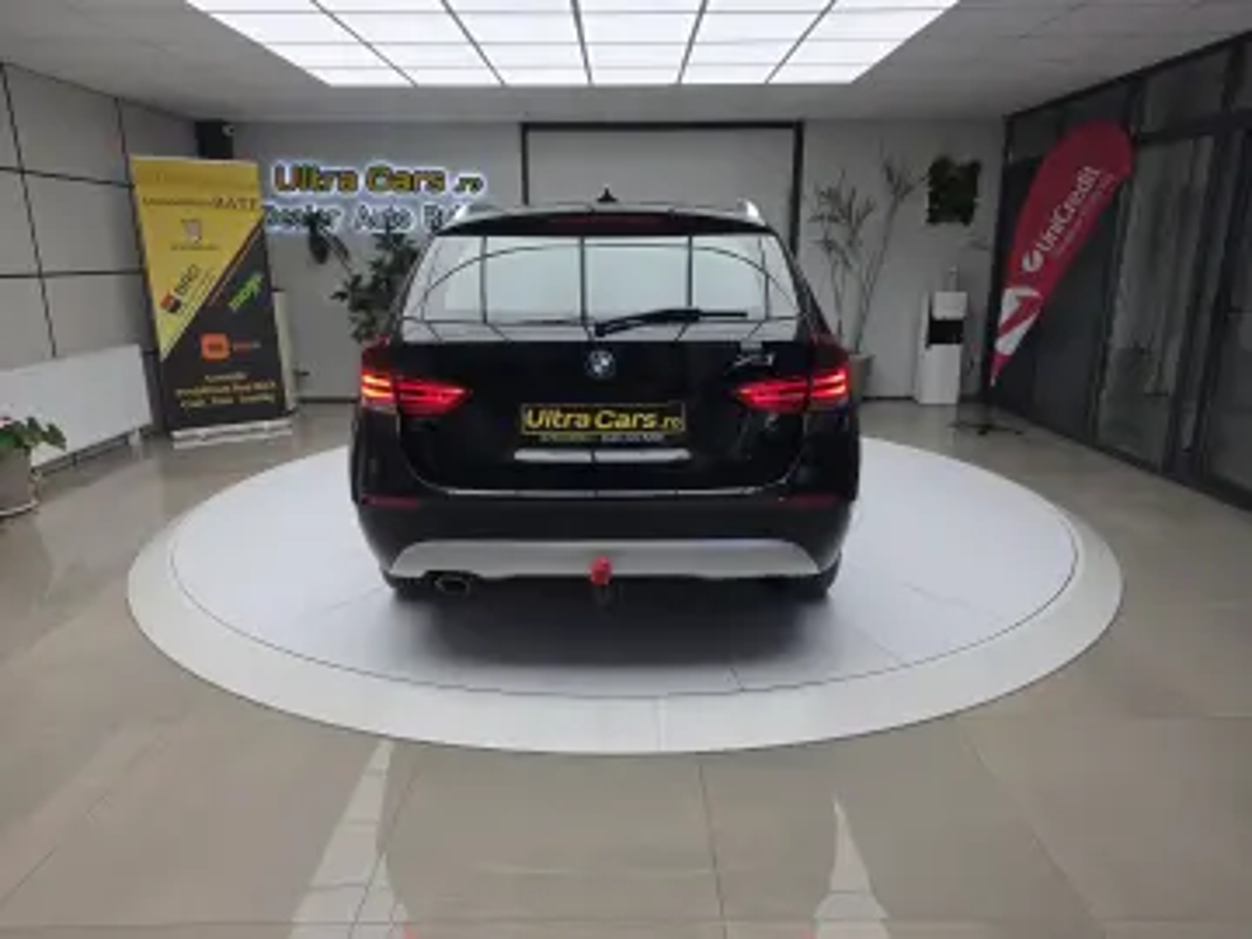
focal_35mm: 23
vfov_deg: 58.9
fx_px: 832
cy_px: 470
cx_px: 626
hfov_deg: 73.9
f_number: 1.7
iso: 12
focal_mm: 6.25
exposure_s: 1/100
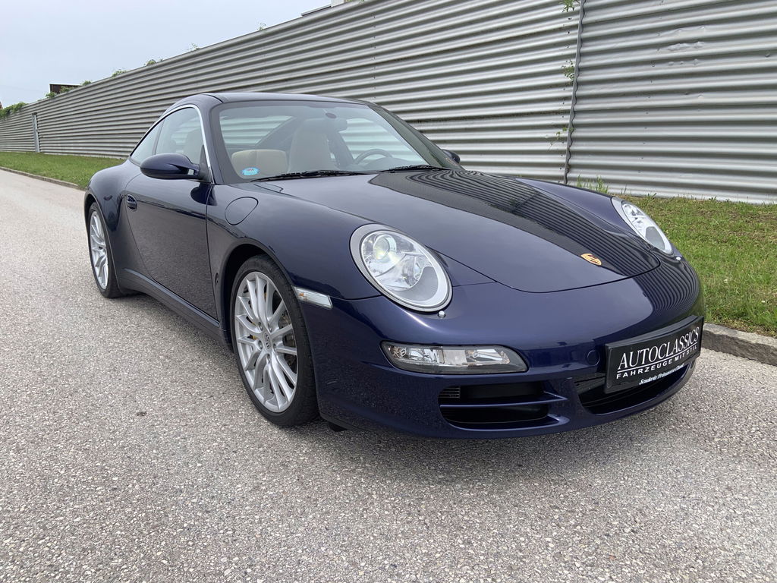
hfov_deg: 67.3
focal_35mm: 26
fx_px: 584
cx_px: 388
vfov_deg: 53.1
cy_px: 292
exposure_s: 1/1513
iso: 25
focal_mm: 4.25
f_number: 1.8
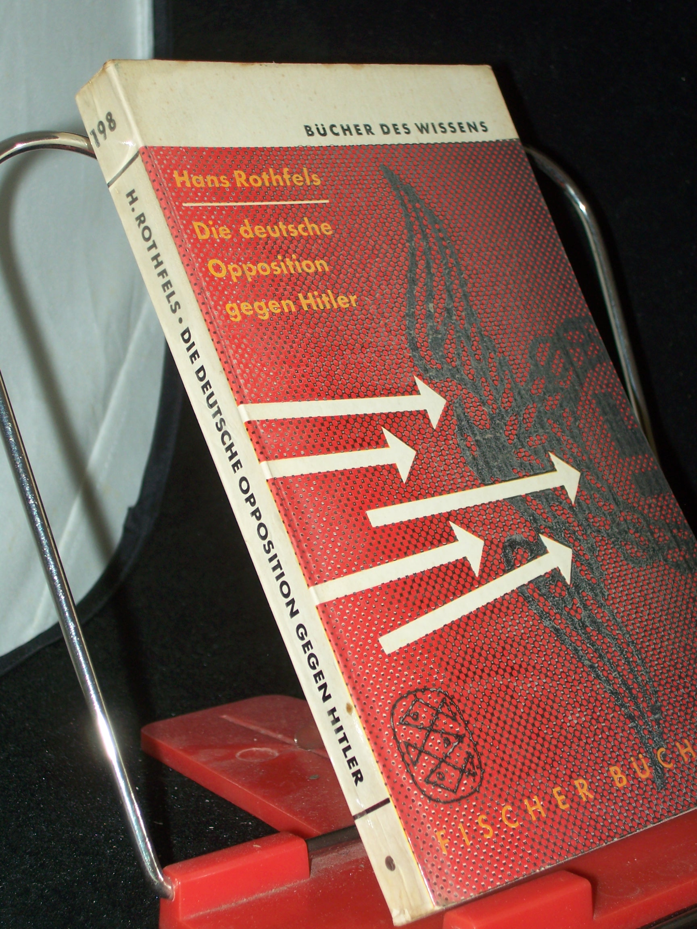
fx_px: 1772
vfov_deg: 29.4
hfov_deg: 22.3
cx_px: 348
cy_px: 464
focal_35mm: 66
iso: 80
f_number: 3.6
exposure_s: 1/80
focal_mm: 11
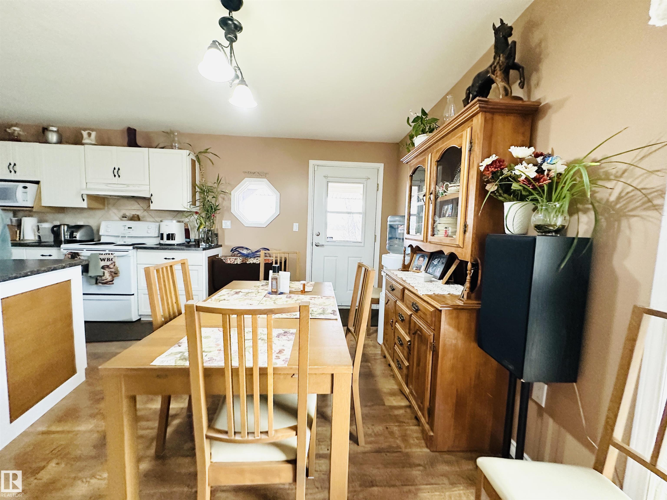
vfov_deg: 85.7
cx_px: 334
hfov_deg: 102.1
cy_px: 250
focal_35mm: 14
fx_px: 270
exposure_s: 1/60
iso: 400
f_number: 2.2
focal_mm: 2.22
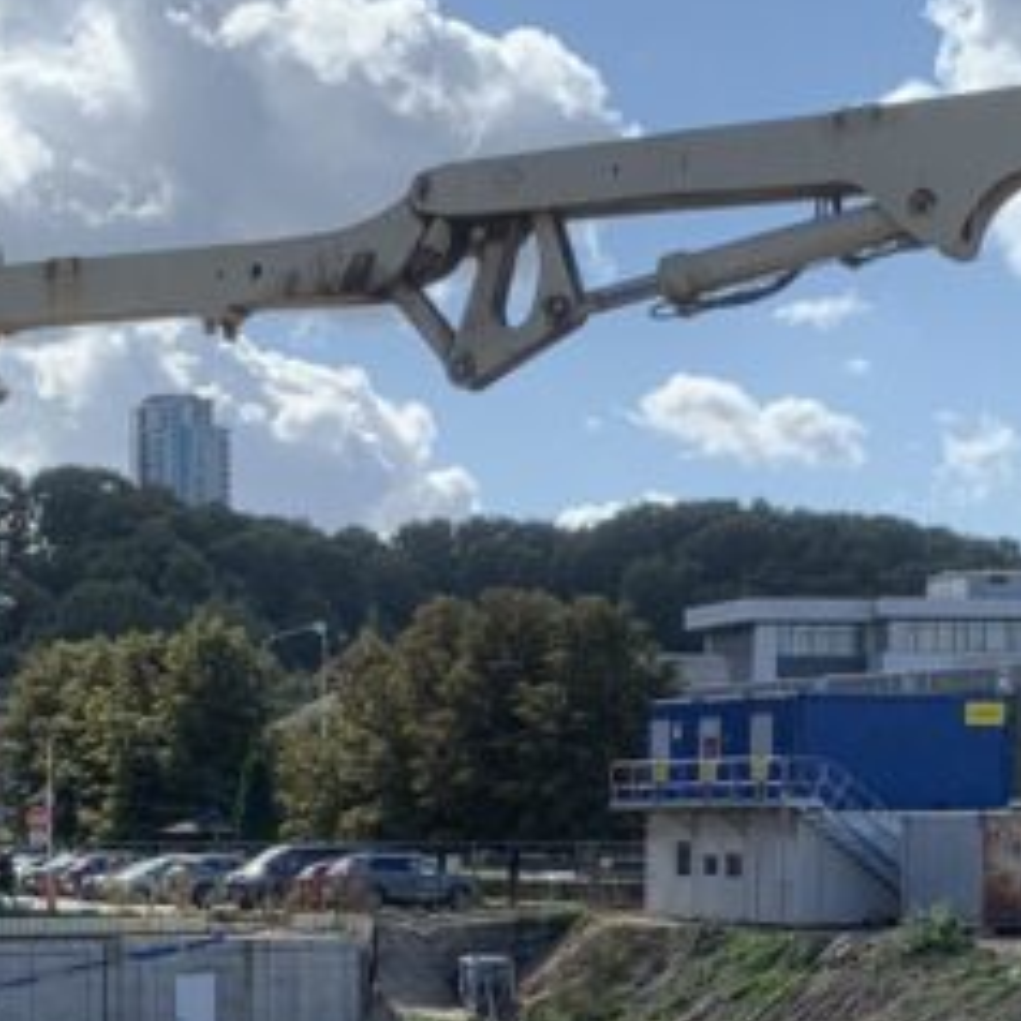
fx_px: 3304
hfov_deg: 17.5
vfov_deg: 17.1
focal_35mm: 99
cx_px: 382
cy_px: 1081
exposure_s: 1/2257
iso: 25
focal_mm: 4.25
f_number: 1.8
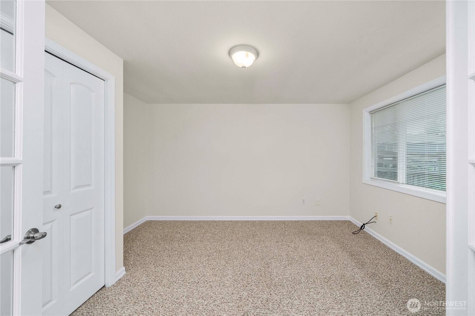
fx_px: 171
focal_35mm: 13
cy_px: 158
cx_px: 238
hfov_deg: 108.3
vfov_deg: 85.4
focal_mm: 13
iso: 320
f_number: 7.1
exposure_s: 1/60
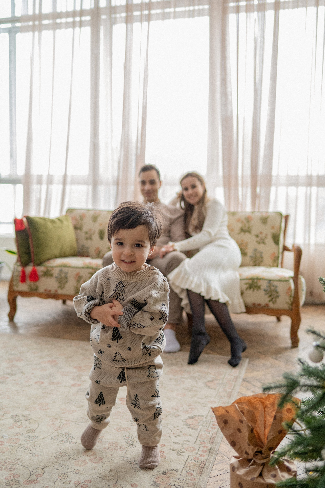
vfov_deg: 54.5
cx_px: 162
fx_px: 475
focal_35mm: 35
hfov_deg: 37.8
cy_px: 244
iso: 1600
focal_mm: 35
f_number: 2.2
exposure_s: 1/160
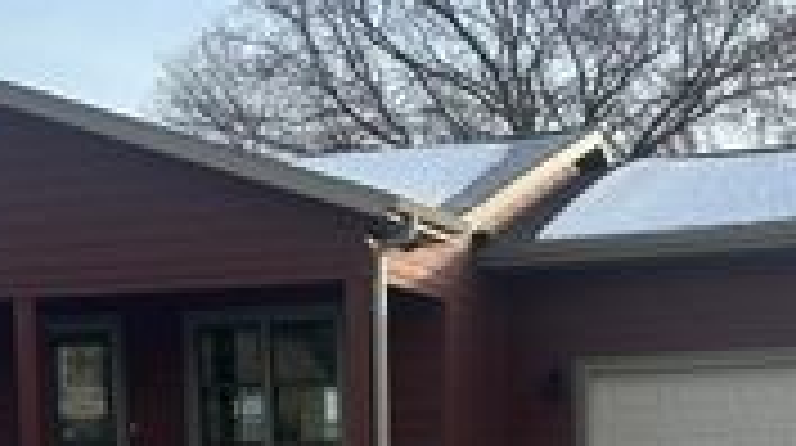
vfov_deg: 15.3
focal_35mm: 74
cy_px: 619
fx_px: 1560
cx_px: 414
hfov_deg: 28.6
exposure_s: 1/1587
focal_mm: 6.86
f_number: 1.78
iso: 80
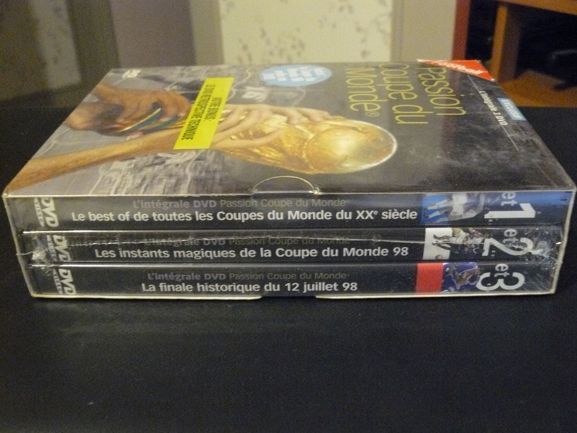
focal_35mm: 36
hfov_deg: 51.4
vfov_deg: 39.7
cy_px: 216
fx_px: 600
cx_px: 288
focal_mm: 6
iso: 800
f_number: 2.8
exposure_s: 1/15
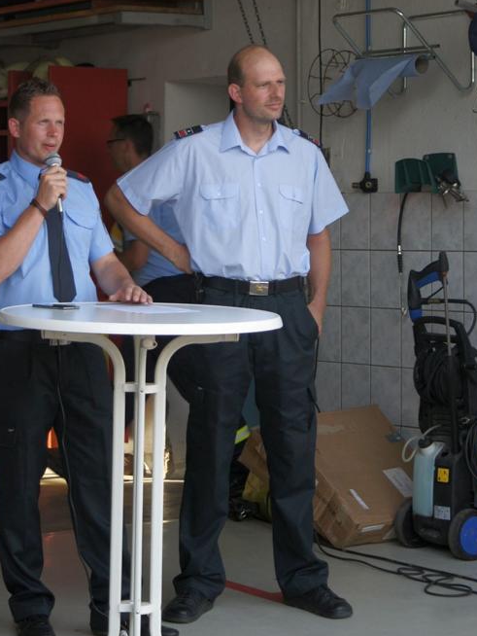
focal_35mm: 119
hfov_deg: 12.5
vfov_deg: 16.5
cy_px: 227
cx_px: 206
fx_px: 2185
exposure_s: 1/125
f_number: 5.6
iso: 200
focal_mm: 60
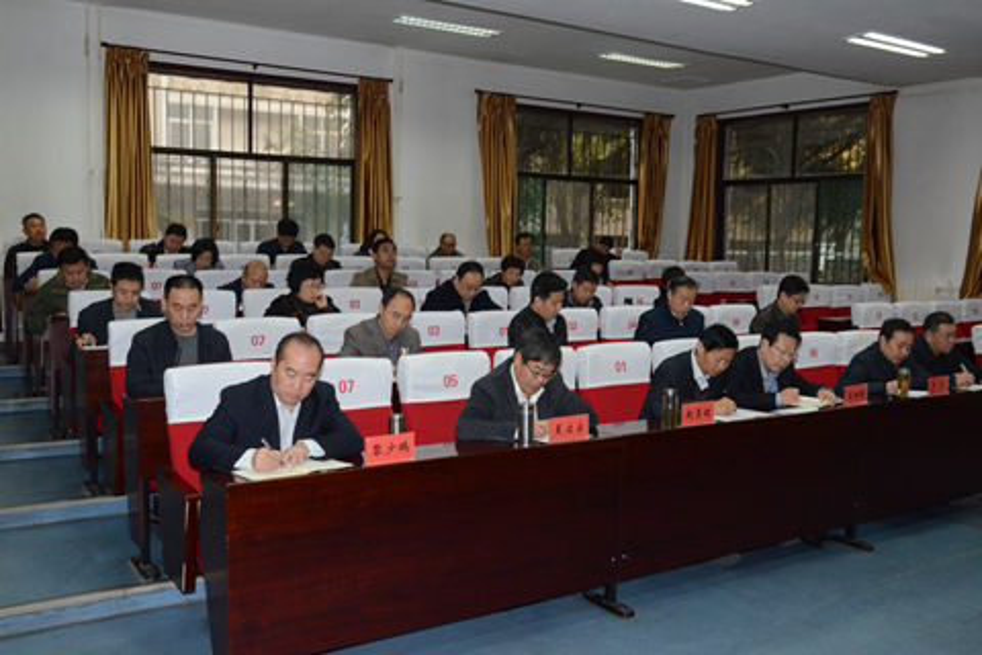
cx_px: 491
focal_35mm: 33
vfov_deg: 40.0
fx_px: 900
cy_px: 328
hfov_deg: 57.2
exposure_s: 1/60
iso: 3200
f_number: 10
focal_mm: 22
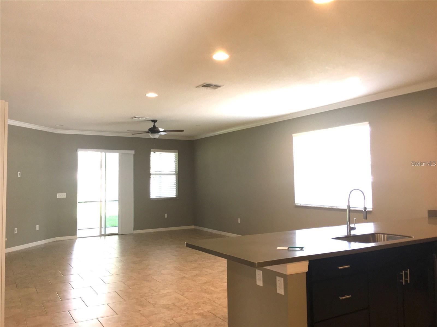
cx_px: 218
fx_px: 366
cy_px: 164
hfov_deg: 61.7
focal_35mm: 29
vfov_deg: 48.2
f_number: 2.2
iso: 80
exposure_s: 1/30
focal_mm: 4.15
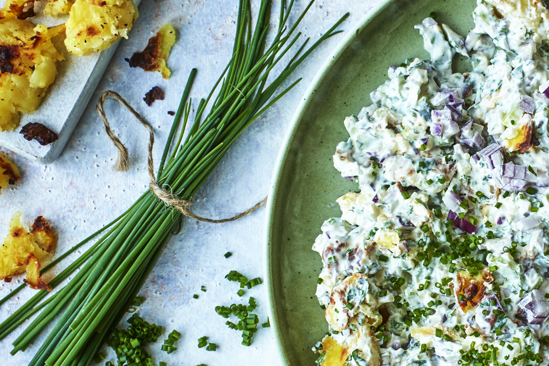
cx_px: 471
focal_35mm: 130
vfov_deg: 10.5
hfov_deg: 15.6
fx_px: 1982
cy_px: 250
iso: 200
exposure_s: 1/6
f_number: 11
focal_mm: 69
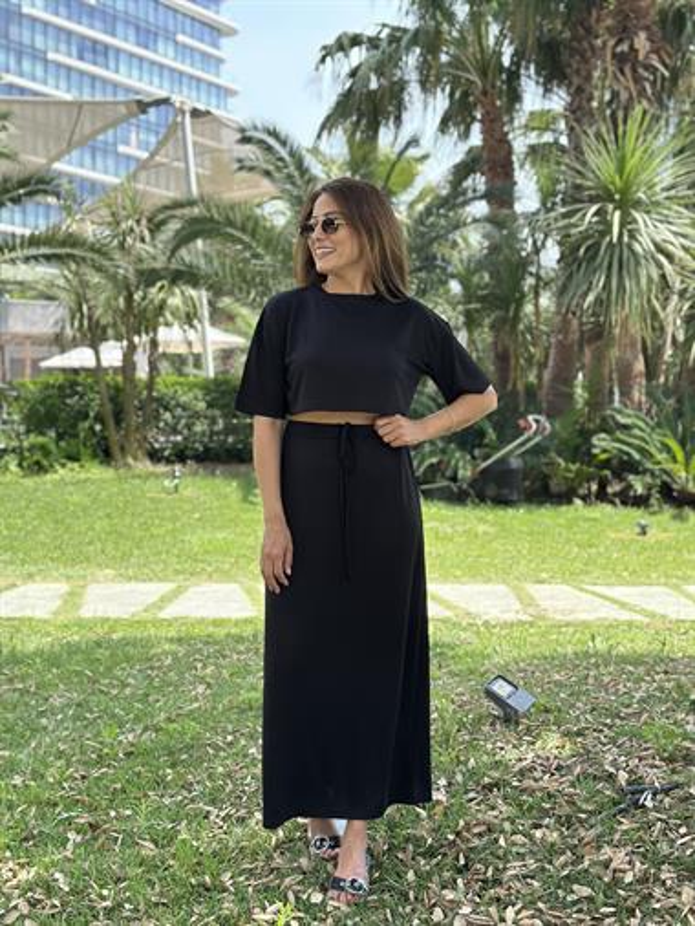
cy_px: 463
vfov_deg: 39.6
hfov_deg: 30.3
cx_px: 348
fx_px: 1284
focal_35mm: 48
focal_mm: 6.86
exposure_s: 1/1000
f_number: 1.78
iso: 80
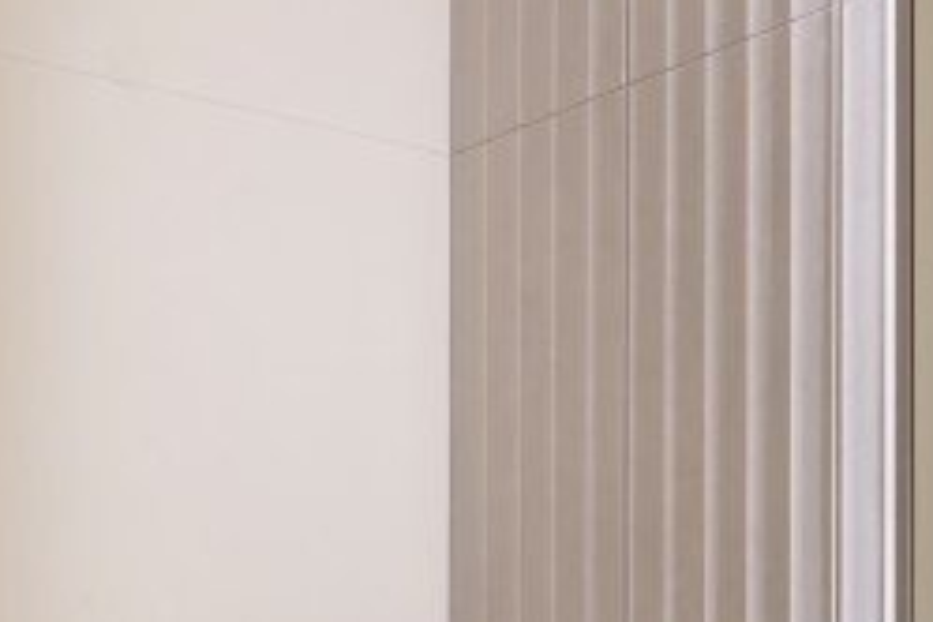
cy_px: 914
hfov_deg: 21.0
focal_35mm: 97
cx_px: 448
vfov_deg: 13.4
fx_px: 2514
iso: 1000
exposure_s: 1/80
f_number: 5.6
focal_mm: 21
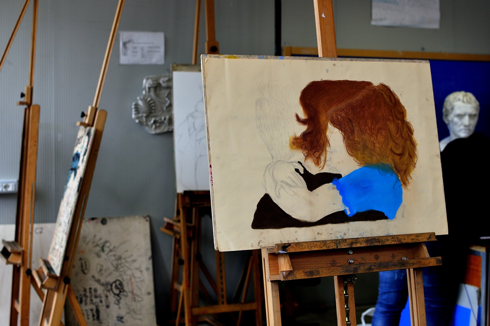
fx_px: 851
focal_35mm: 63
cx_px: 285
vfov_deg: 21.6
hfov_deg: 32.1
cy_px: 148
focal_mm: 35
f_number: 3.5
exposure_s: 1/80
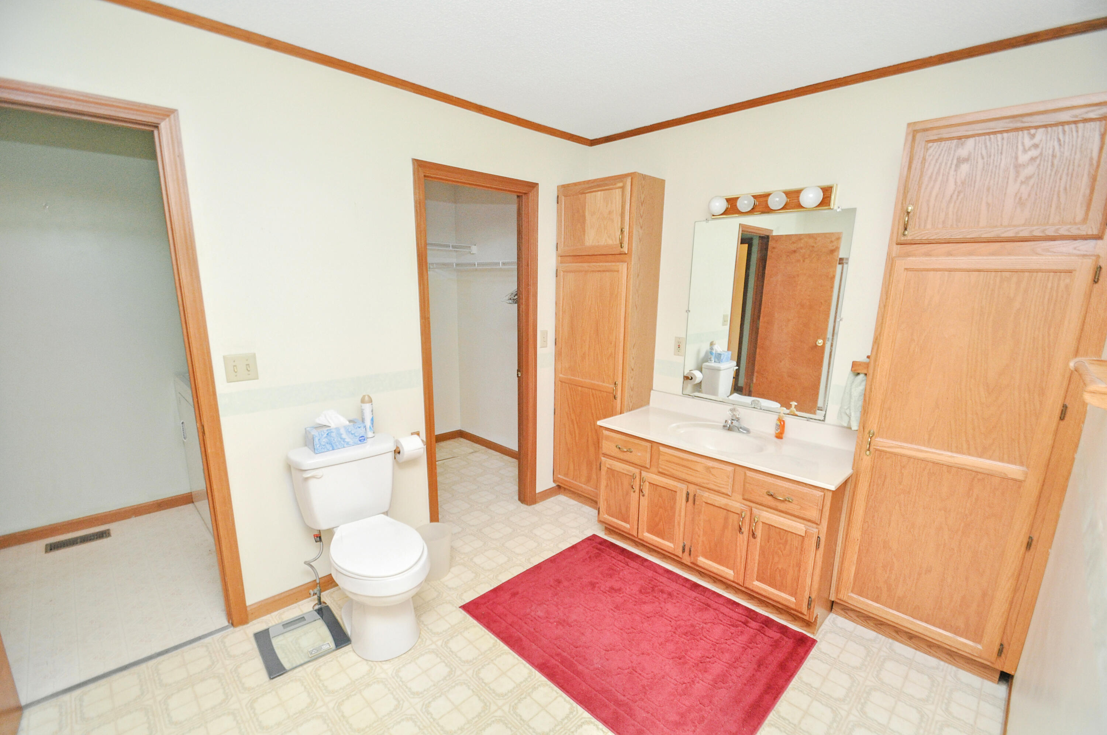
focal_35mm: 15
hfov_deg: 100.5
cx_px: 554
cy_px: 368
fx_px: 461
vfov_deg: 77.2
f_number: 4
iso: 800
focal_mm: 10
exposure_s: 1/60
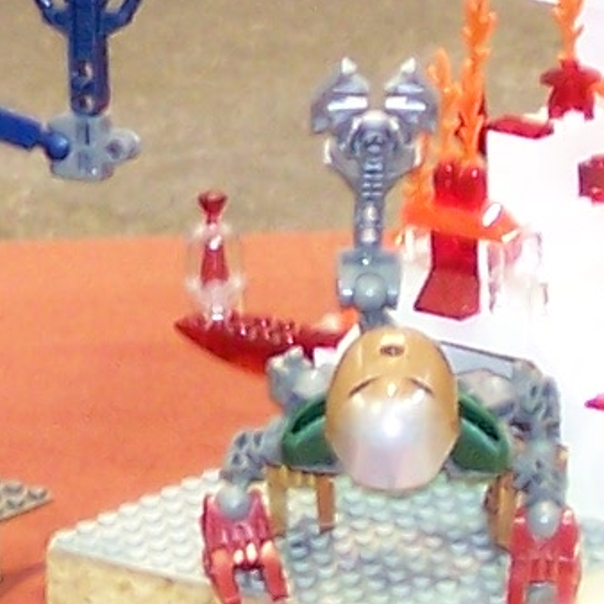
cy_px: -2
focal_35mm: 452
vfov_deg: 3.9
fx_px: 8923
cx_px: 80
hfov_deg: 3.9
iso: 140
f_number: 3.2
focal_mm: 11.1
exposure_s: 1/6
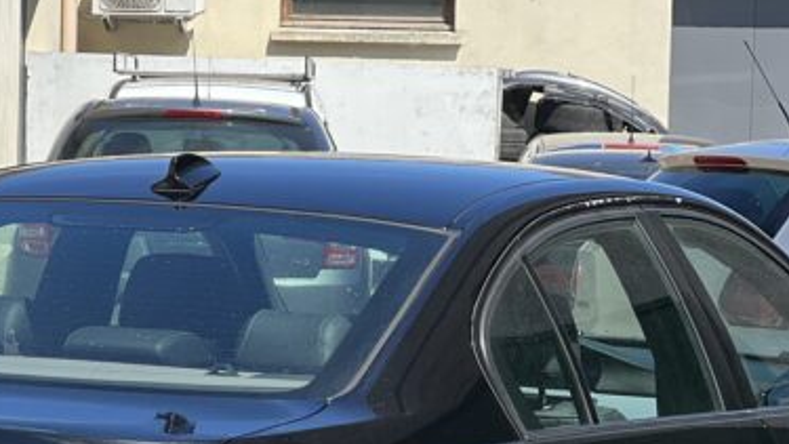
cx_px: 288
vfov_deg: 6.7
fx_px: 3745
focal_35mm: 179
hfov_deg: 12.0
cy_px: 556
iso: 32
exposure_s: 1/368
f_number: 2.8
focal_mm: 9
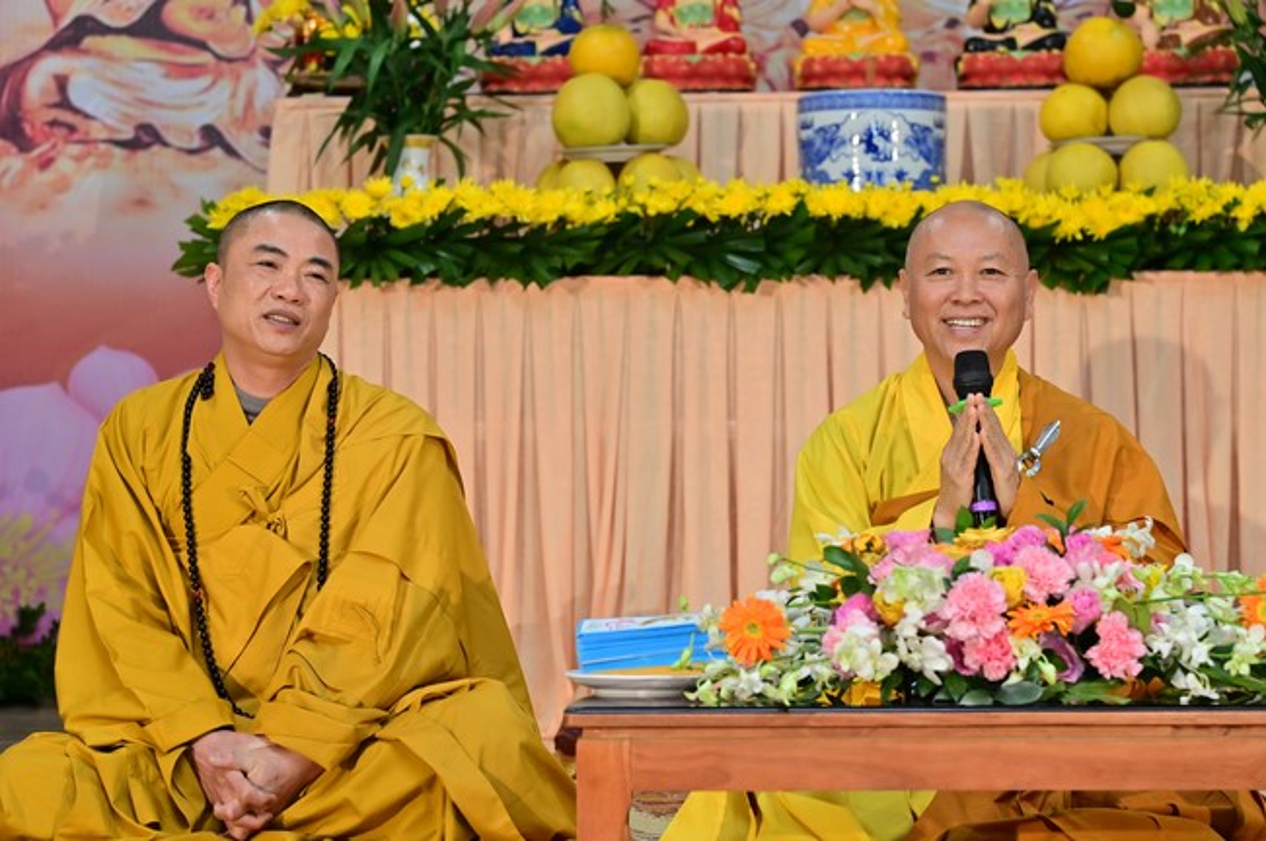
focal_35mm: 120
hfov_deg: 17.1
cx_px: 633
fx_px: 4216
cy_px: 420
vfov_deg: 11.4
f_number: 5.6
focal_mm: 120
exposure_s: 1/160
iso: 2000
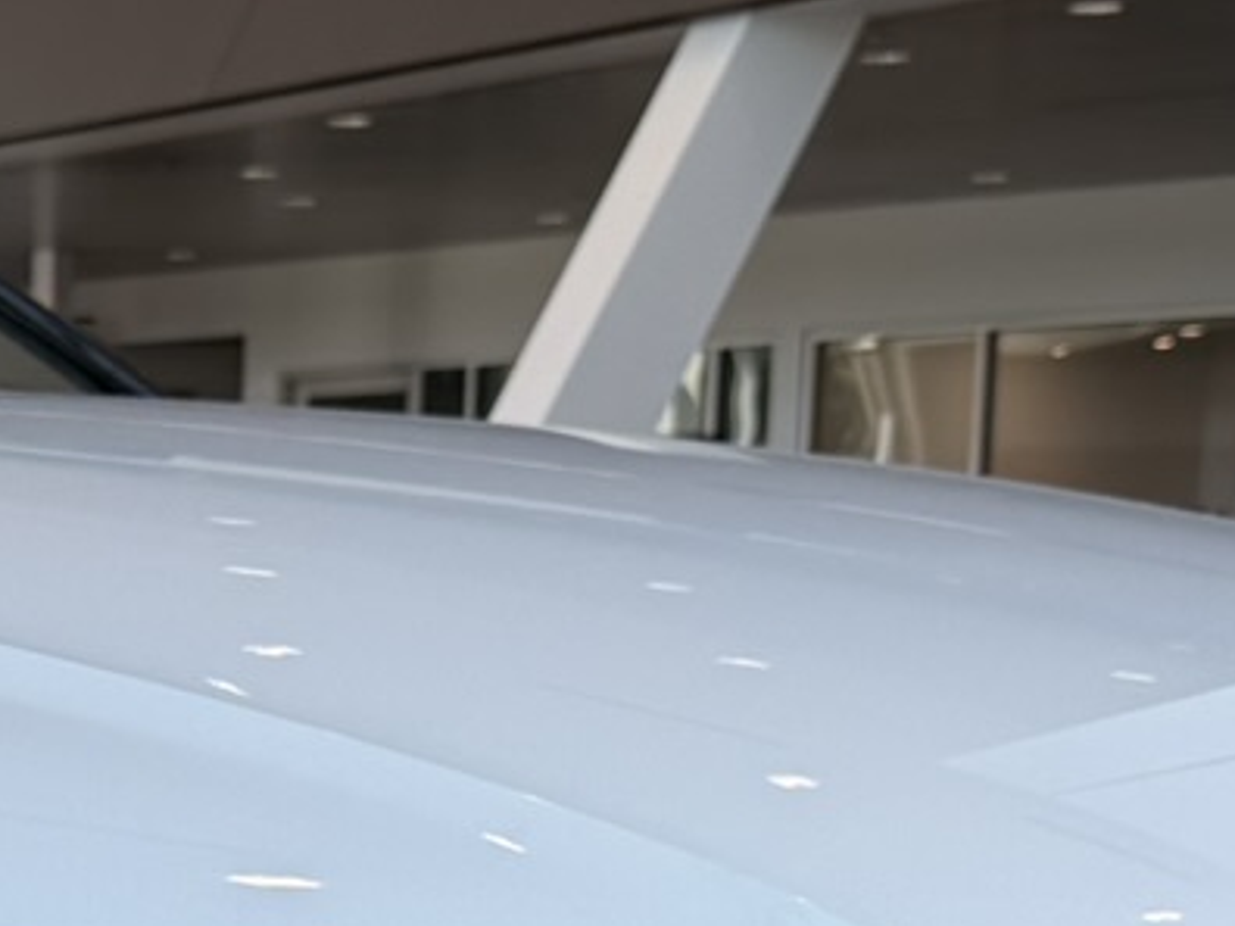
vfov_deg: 11.3
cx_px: -462
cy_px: 1568
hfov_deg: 15.0
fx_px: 4424
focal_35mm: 124
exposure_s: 1/410
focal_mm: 6.76
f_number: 1.78
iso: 80
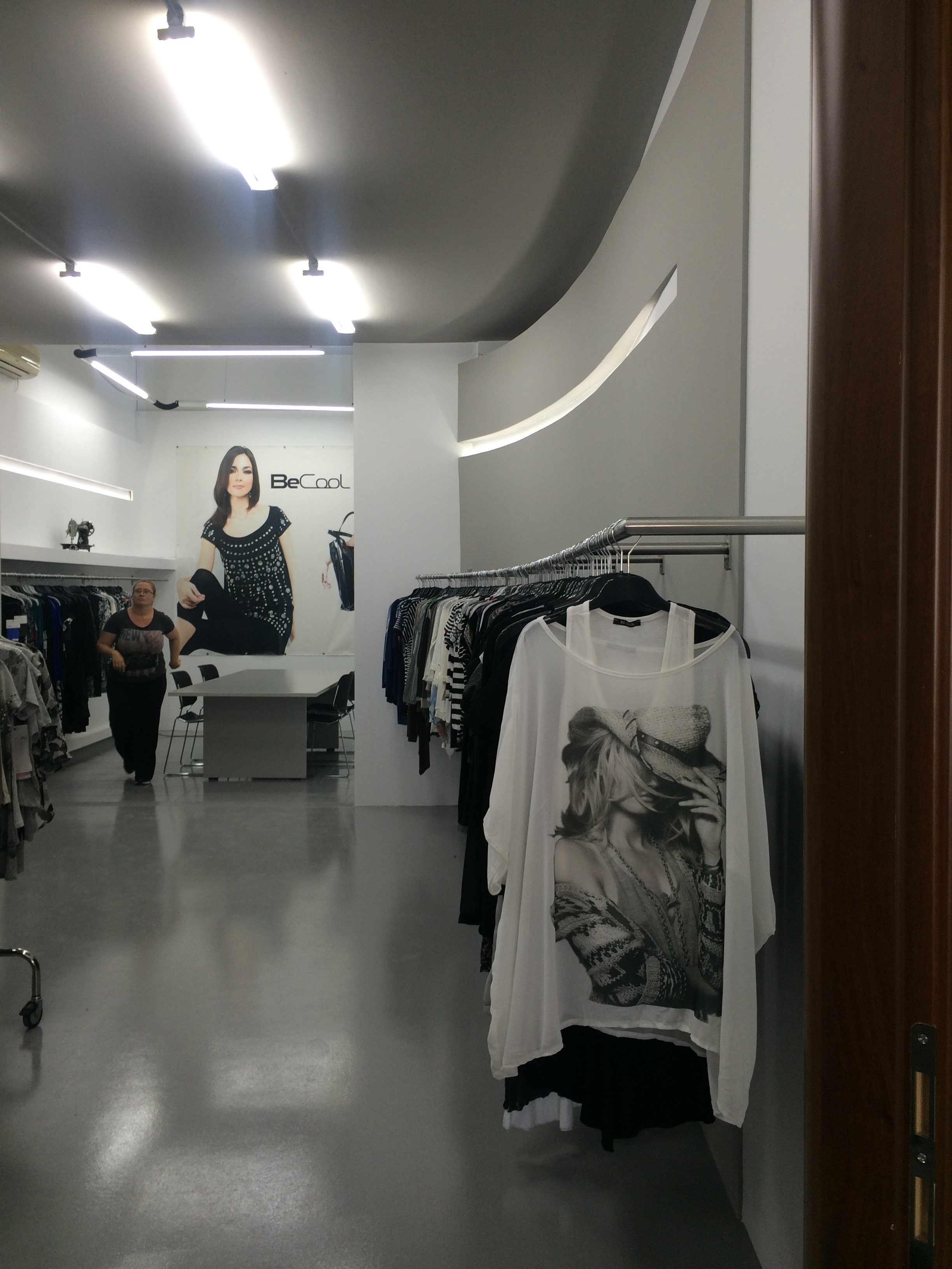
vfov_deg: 61.7
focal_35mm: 29
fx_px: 1063
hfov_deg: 48.2
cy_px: 634
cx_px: 476
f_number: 2.2
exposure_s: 1/50
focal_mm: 4.15
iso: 40
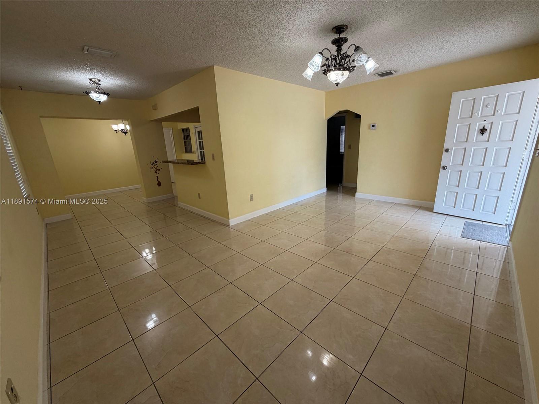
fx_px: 218
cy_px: 202
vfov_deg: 85.7
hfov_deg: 102.1
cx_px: 270
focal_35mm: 14
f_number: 2.2
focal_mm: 2.22
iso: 100
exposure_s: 1/120
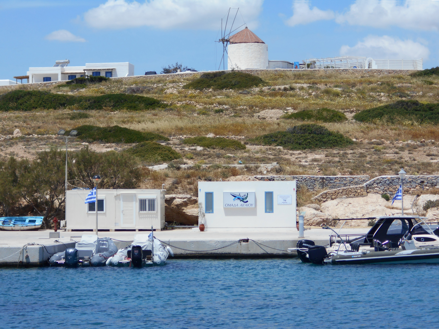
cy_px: 164
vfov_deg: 11.4
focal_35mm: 130
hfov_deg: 15.2
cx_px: 220
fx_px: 1649
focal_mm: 23
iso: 80
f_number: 6.5
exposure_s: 1/400
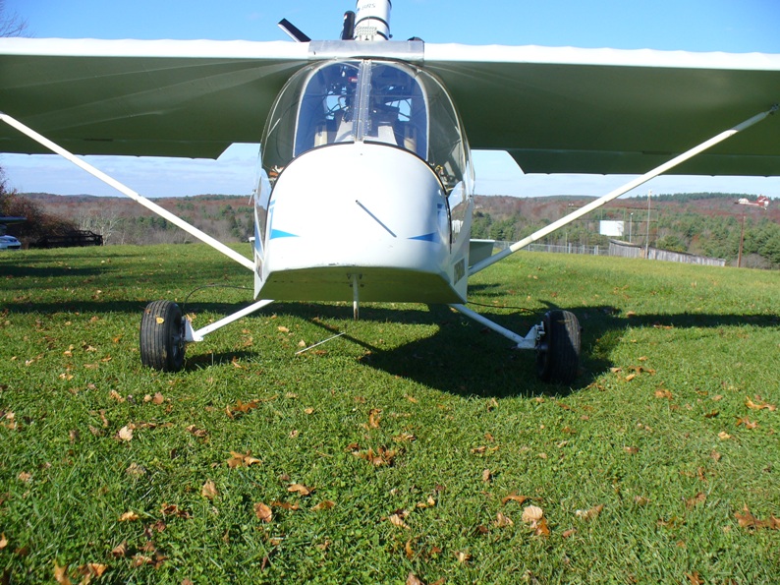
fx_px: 833
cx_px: 390
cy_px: 292
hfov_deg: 50.2
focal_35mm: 37
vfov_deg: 38.6
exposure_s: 1/250
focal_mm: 6.1
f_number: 5.6
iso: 80
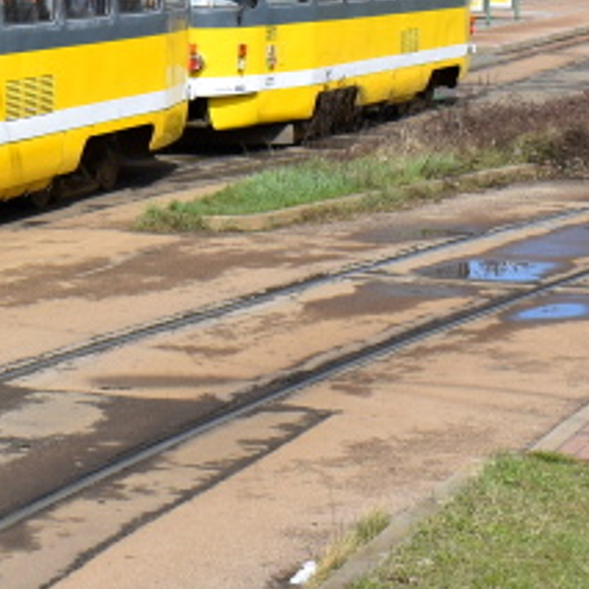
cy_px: -212
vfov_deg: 12.5
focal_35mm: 135
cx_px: -66
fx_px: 2599
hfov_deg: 12.7
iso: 200
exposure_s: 1/400
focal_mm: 22
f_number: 10
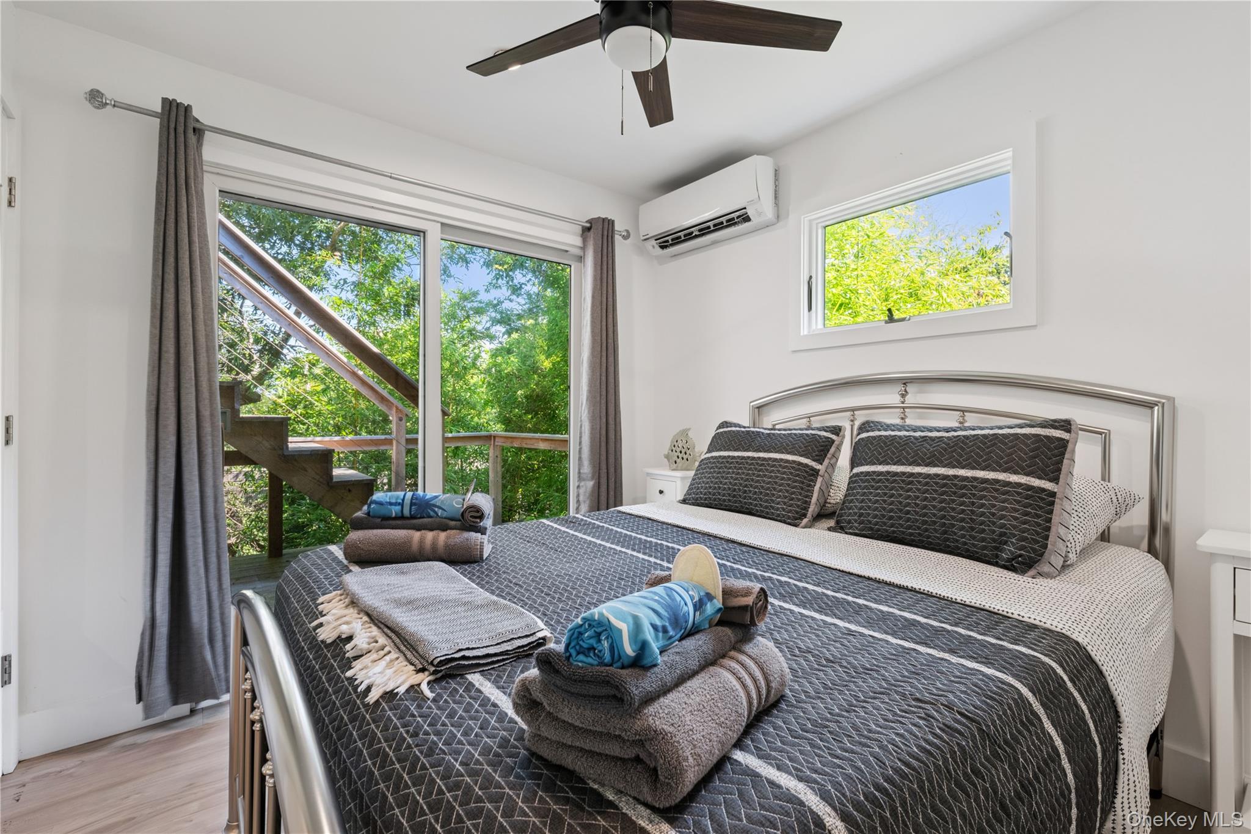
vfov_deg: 77.3
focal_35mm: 15
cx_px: 626
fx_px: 521
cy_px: 417
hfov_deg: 100.4
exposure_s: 1/10
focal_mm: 15
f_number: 14
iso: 640
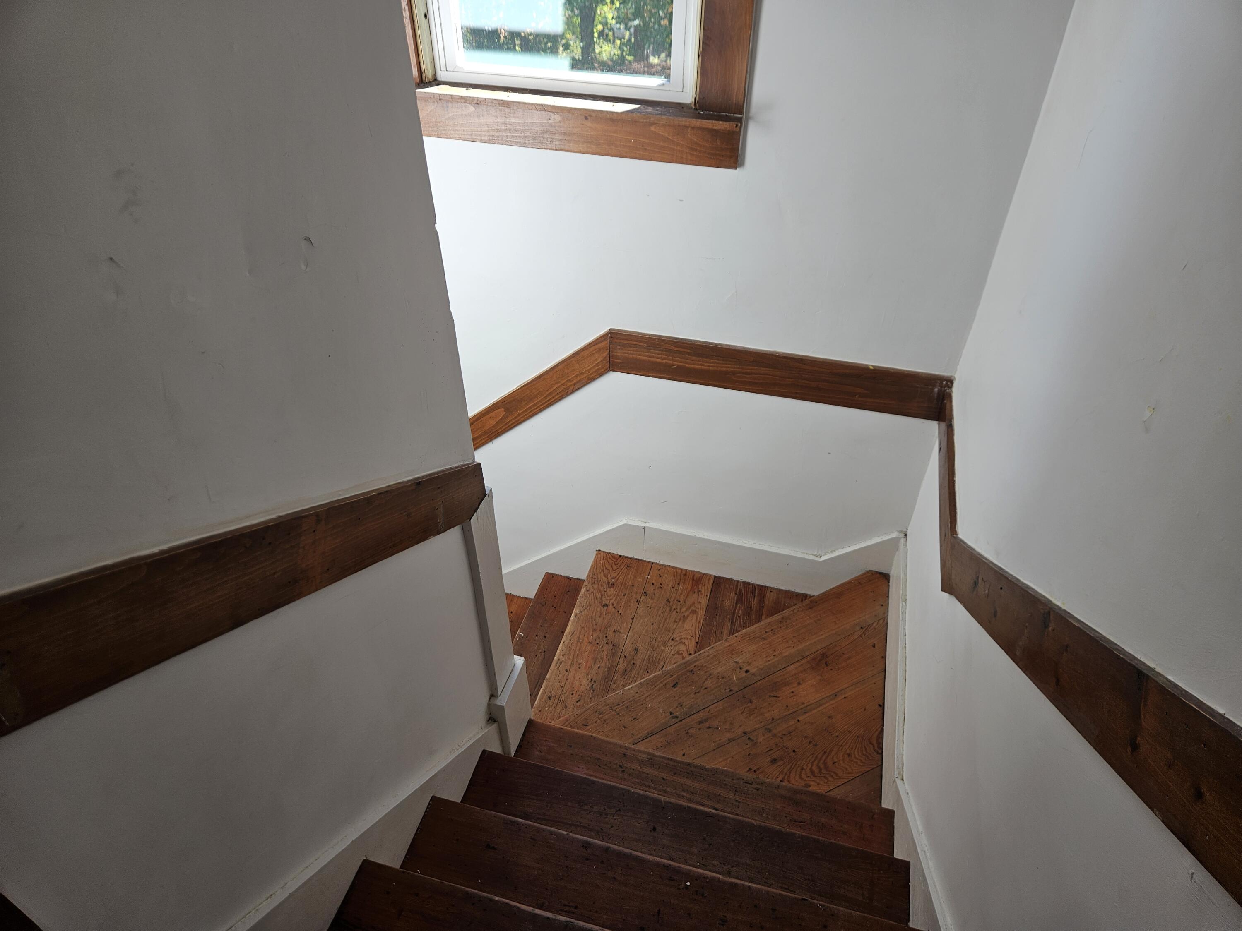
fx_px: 825
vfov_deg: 58.9
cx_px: 621
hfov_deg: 73.9
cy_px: 466
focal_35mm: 23
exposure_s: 1/125
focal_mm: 5.4
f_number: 1.8
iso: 25
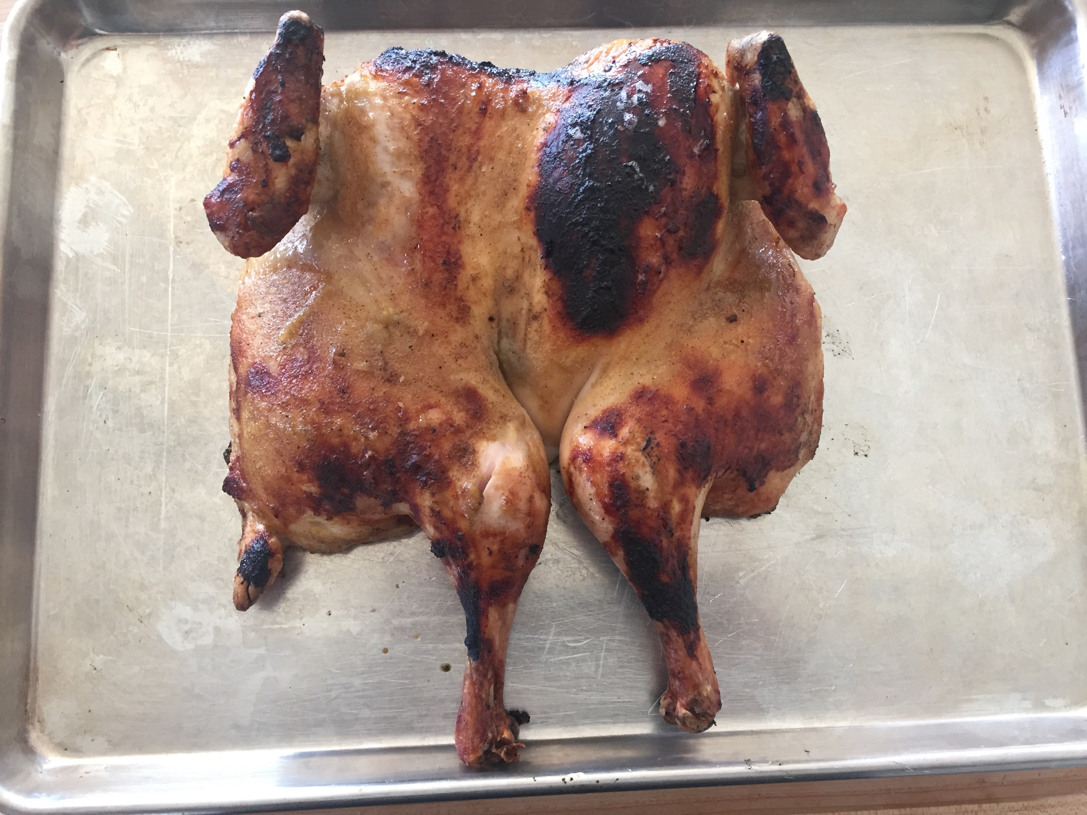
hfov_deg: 61.7
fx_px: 911
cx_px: 544
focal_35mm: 29
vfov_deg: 48.2
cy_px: 408
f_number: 2.2
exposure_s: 1/30
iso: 100
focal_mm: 4.15
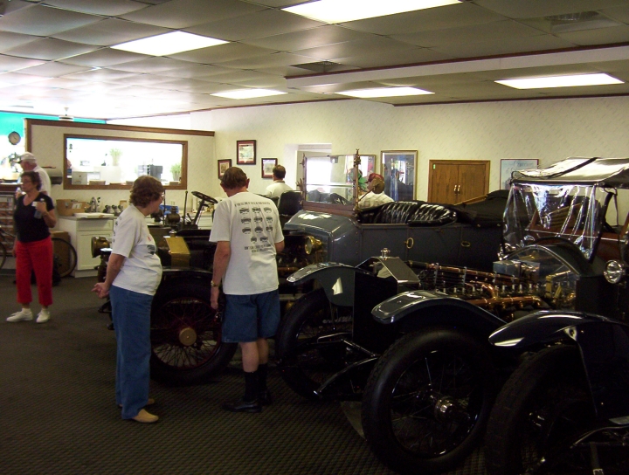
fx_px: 656
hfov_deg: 51.2
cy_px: 238
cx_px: 314
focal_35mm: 36
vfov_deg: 39.8
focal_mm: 5.54
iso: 140
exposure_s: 1/30
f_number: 2.76
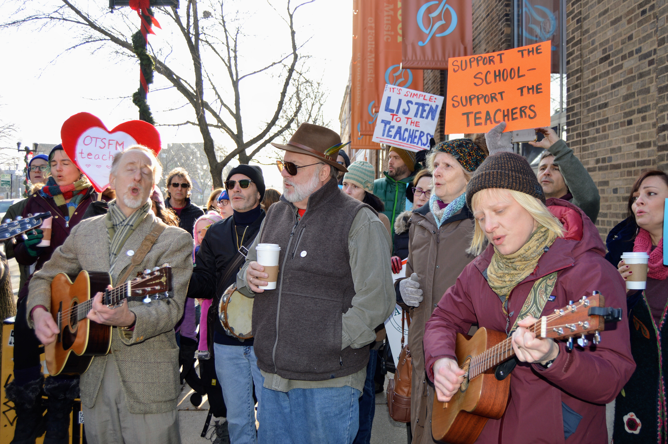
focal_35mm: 30
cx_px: 334
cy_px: 222
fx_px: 556
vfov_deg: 43.5
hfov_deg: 62.0
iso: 100
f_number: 4
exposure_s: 1/160
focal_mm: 20
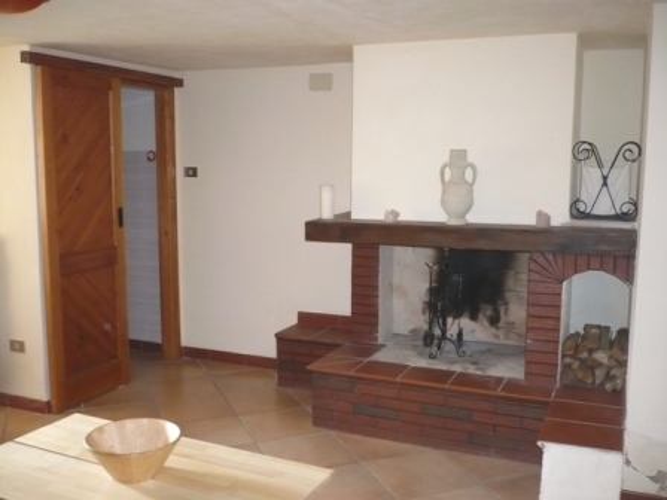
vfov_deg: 40.7
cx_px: 334
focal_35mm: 35
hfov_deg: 52.6
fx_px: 674
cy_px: 250
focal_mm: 5.8
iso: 250
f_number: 2.8
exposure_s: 1/30
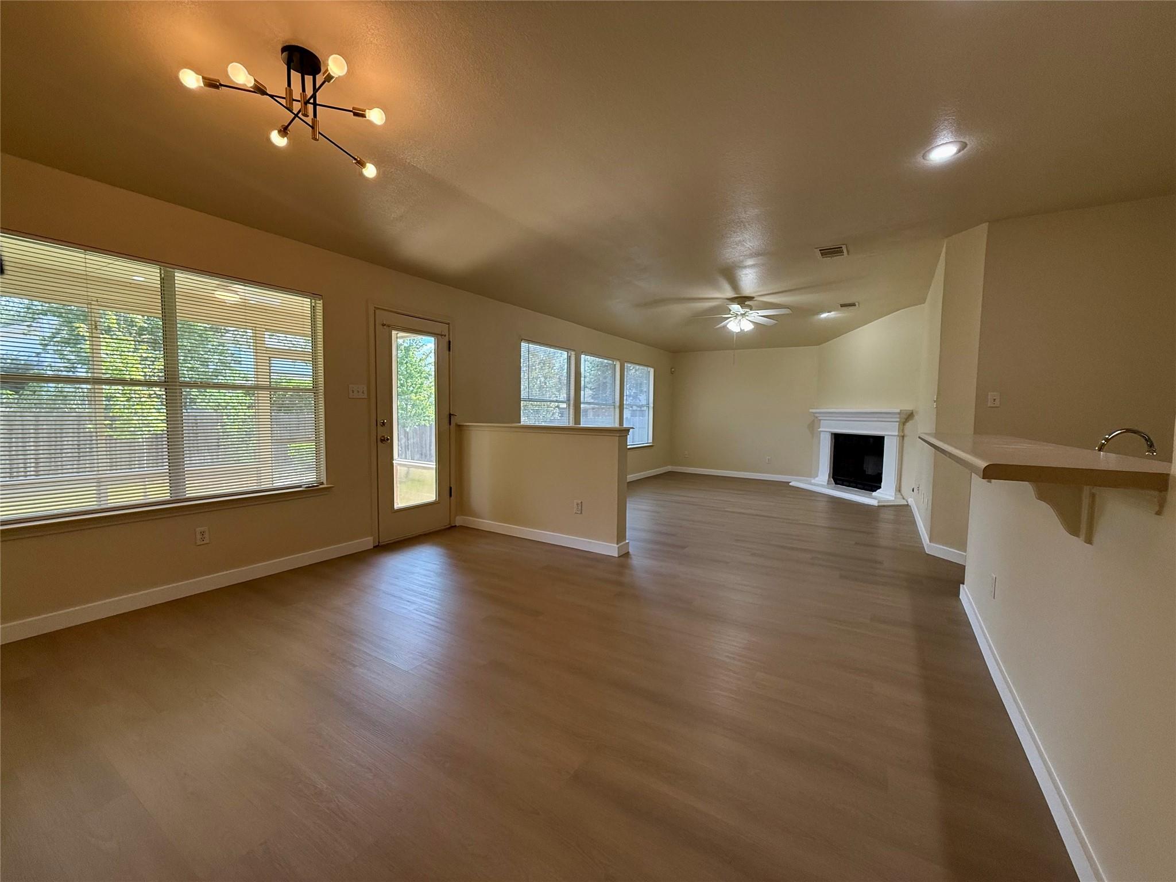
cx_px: 588
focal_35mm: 14
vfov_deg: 85.7
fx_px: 476
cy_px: 441
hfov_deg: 102.1
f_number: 2.2
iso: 125
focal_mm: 2.22
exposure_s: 1/120
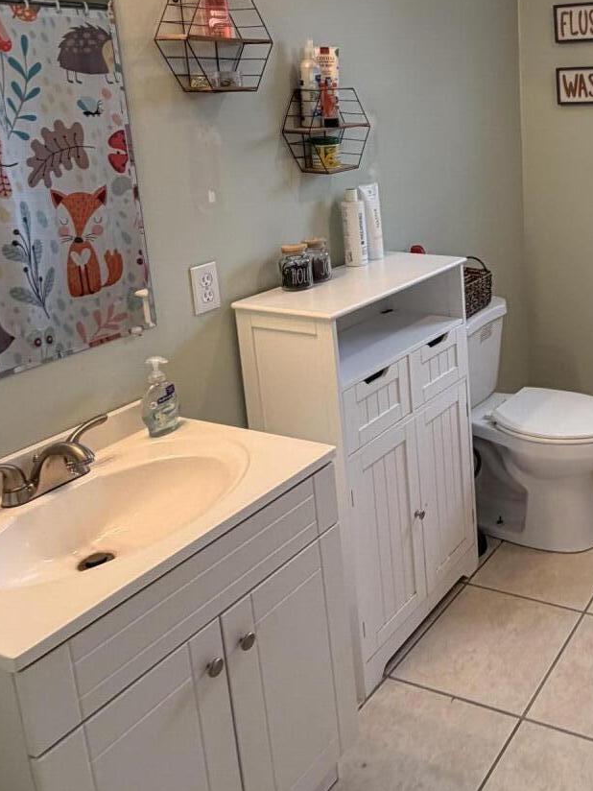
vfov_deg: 52.5
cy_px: 240
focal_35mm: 34
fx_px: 777
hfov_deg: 36.7
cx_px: 618
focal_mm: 2.22
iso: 125
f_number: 2.2
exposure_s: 1/120
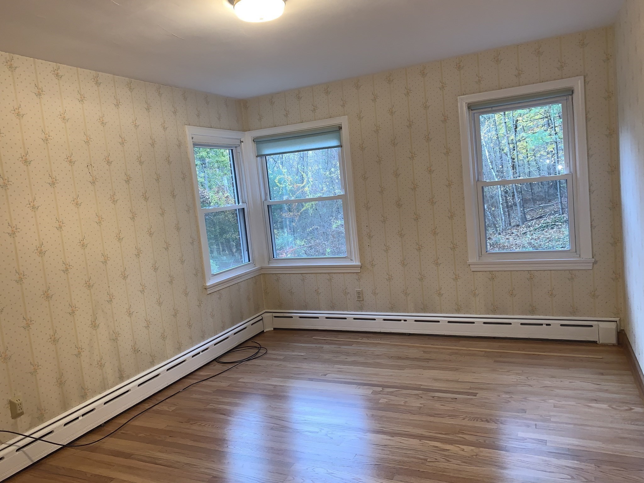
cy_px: 242
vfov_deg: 53.1
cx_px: 322
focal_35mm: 26
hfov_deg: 67.3
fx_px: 484
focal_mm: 4.25
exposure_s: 1/15
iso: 50
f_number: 1.8
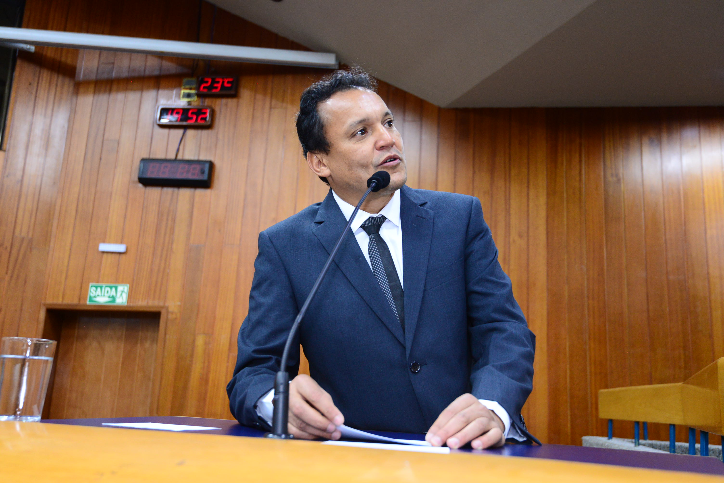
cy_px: 242
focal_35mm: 35
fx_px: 704
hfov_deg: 54.4
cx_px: 362
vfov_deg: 37.9
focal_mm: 35
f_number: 4
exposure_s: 1/60
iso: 2500
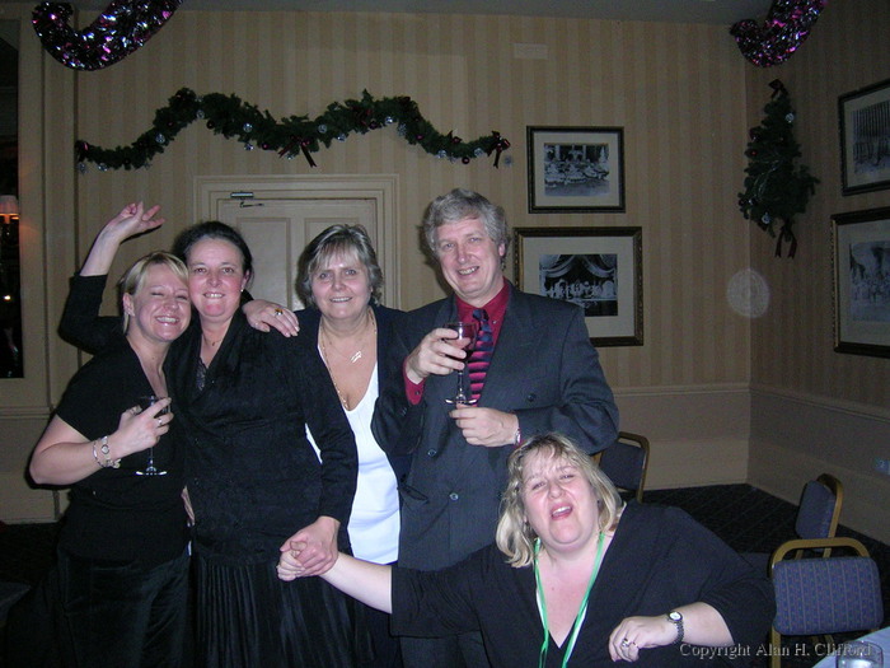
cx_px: 445
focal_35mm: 35
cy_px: 334
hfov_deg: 52.6
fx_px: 900
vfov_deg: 40.7
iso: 200
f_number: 2.8
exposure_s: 1/60
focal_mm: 5.4
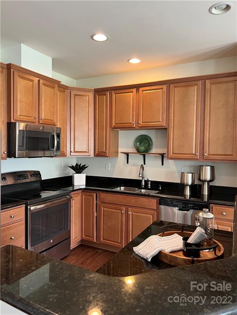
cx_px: 118
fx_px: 237
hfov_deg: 53.1
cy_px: 158
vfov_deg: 67.3
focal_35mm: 26
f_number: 1.5
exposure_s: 1/60
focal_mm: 5.7
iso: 100
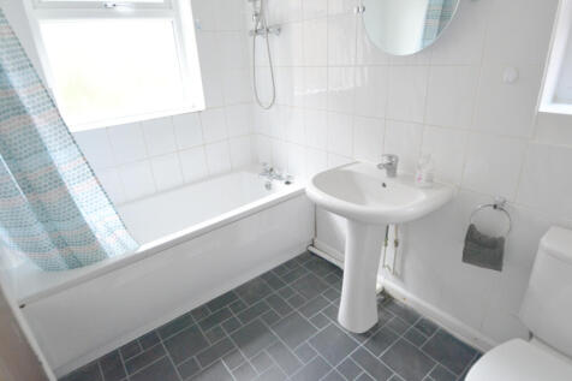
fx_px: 286
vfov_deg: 67.3
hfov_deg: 90.0
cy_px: 190
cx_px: 286
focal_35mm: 18
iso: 1600
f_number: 3.8
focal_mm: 12
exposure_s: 1/60
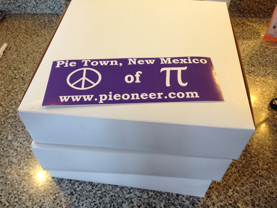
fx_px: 264
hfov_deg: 55.4
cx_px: 138
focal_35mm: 33
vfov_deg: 42.9
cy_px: 104
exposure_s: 1/20
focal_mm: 4.12
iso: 80
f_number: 2.4
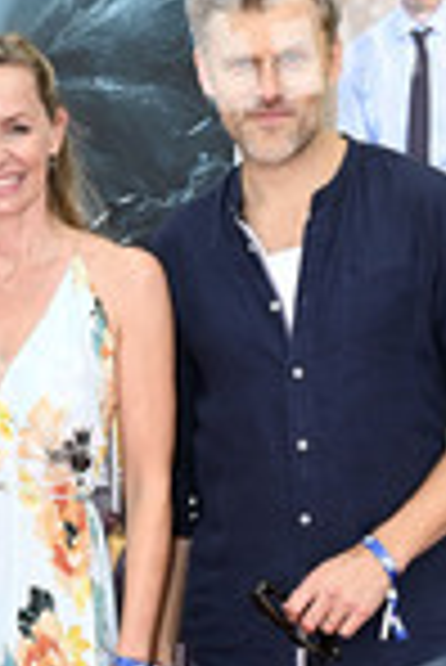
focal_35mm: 89
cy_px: 680
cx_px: 5
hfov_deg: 15.1
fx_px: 1650
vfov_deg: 21.9
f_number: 9
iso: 400
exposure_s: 1/160
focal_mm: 33
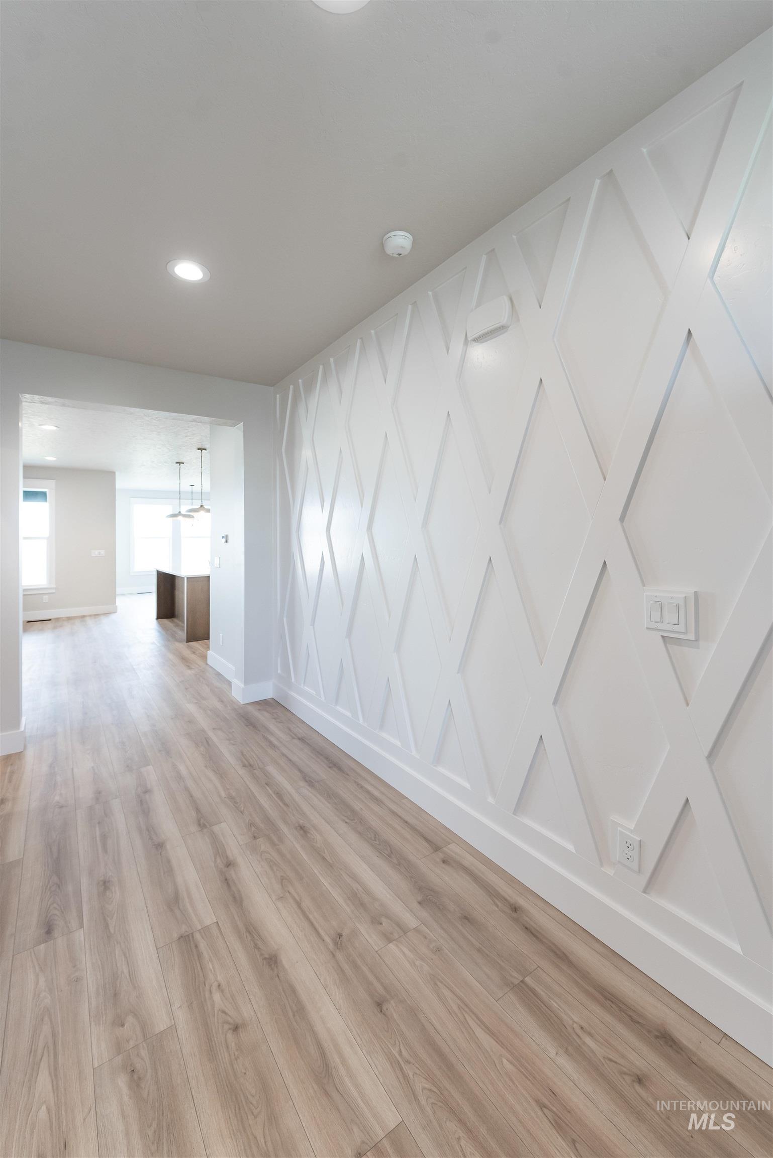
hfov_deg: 81.3
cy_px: 579
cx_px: 386
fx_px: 450
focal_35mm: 14
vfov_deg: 104.2
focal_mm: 14
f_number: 4.5
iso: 800
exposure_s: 1/80
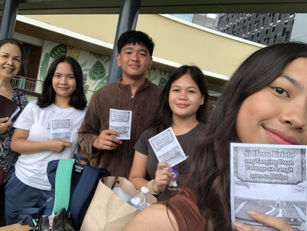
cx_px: 154
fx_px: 284
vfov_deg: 44.2
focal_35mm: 32
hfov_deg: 56.8
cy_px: 116
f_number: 2.2
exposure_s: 1/120
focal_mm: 2.87
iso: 25
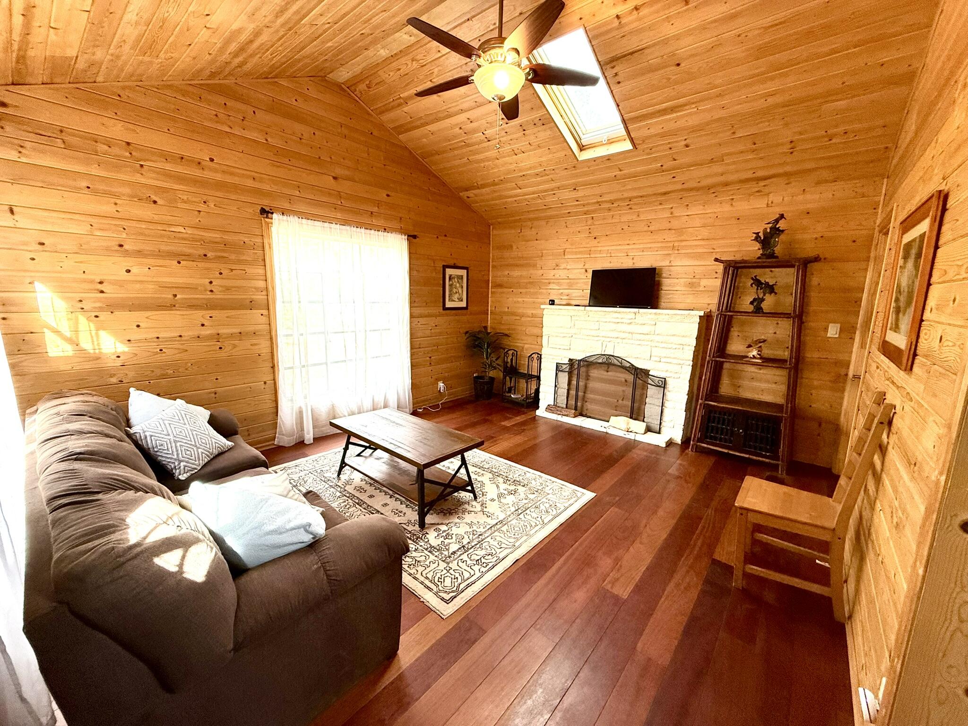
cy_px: 363
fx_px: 391
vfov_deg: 85.7
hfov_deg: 102.1
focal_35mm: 14
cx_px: 484
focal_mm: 2.22
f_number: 2.2
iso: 160
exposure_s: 1/99
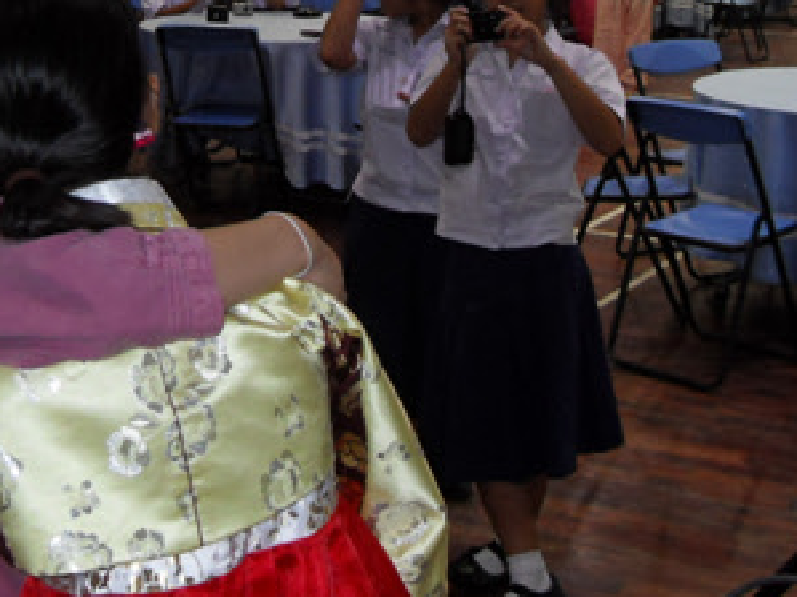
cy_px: 88
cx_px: 445
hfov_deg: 26.0
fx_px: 1726
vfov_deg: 19.4
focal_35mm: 75
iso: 200
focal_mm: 6
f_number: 2.8
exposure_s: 1/45
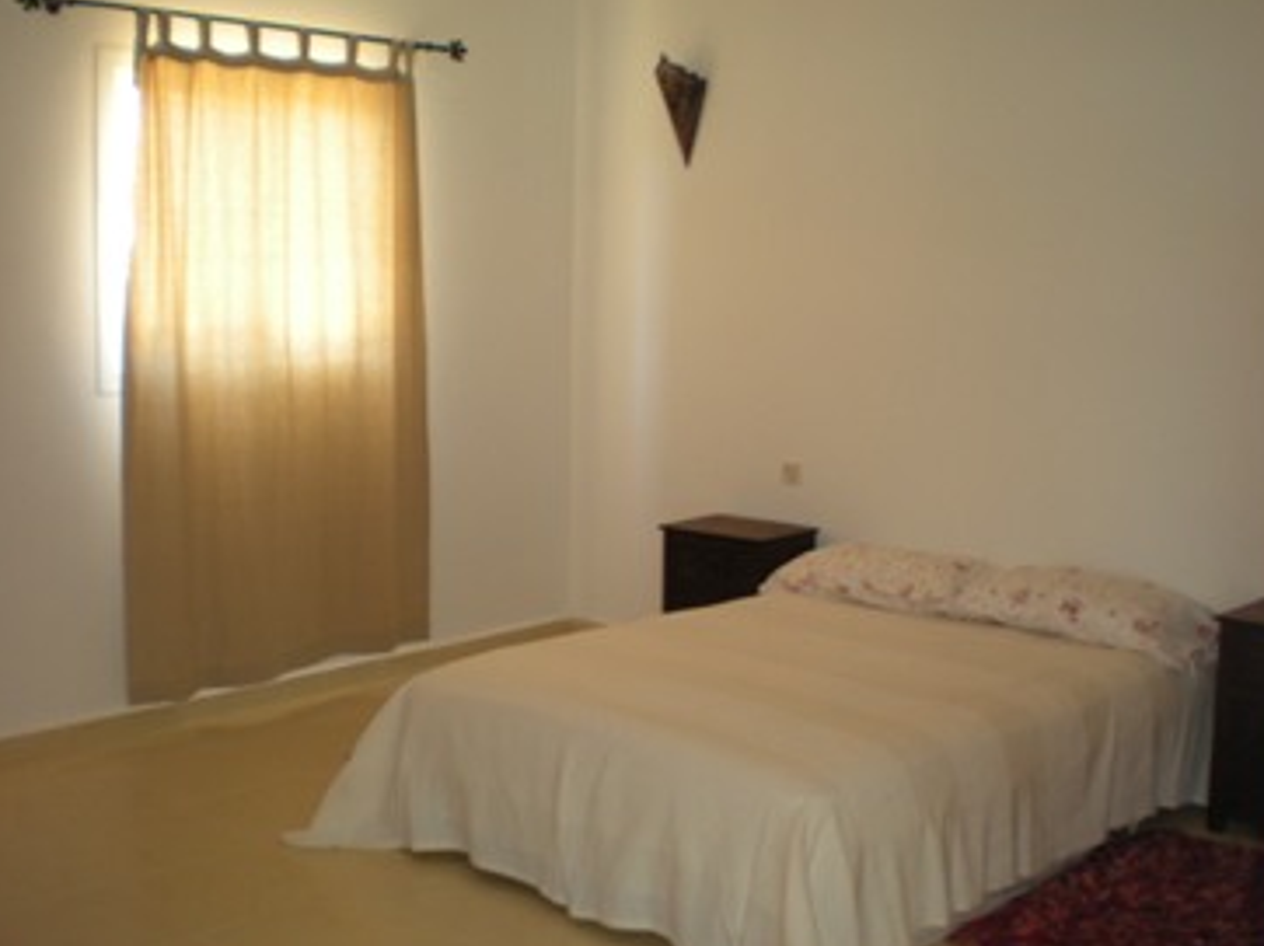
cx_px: 663
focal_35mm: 42
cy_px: 447
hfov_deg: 44.8
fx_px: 1533
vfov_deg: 34.3
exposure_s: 1/30.3
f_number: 3.1
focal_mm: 6.3
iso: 133
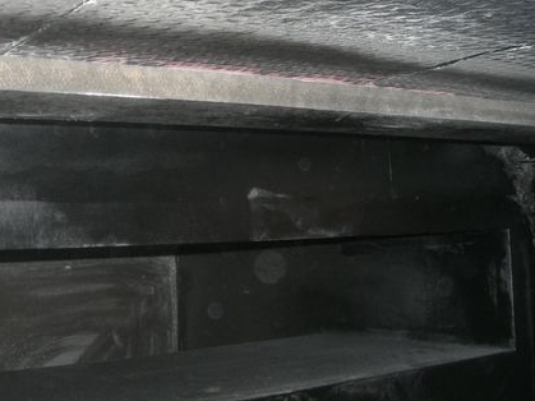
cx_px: 208
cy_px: 172
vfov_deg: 25.2
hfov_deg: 33.1
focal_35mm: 58
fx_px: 896
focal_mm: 6.2
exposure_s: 1/60
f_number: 2.7
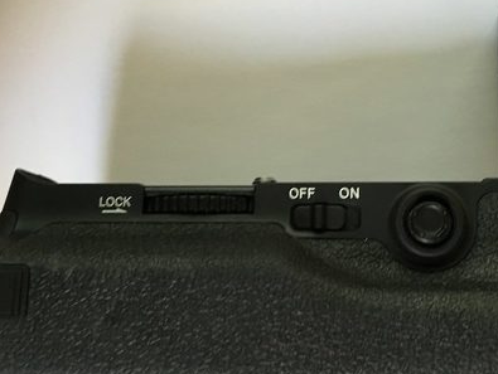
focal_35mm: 44
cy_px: 189
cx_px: 316
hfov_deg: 42.5
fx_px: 634
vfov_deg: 32.9
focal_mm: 4.15
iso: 200
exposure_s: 1/20
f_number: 2.2
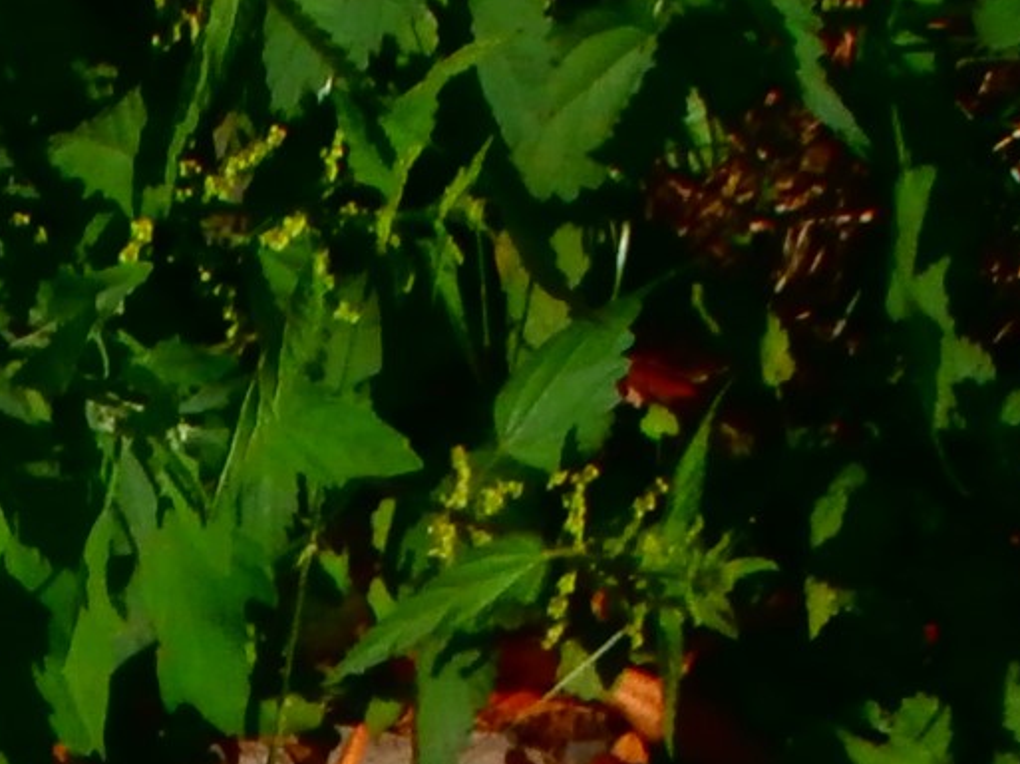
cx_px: -1031
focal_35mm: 222
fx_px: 6537
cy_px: 1548
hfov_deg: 8.5
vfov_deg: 6.5
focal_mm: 6.67
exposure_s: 1/1600
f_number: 3.9
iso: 100
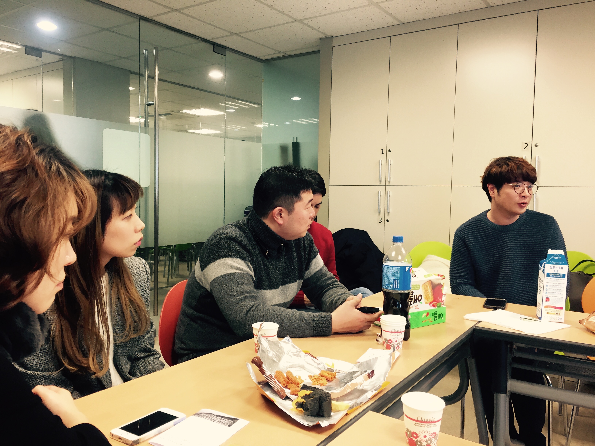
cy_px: 223
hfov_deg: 61.7
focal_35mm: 29
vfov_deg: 48.2
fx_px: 498
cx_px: 298
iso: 32
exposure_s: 1/30
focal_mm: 4.15
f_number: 2.2
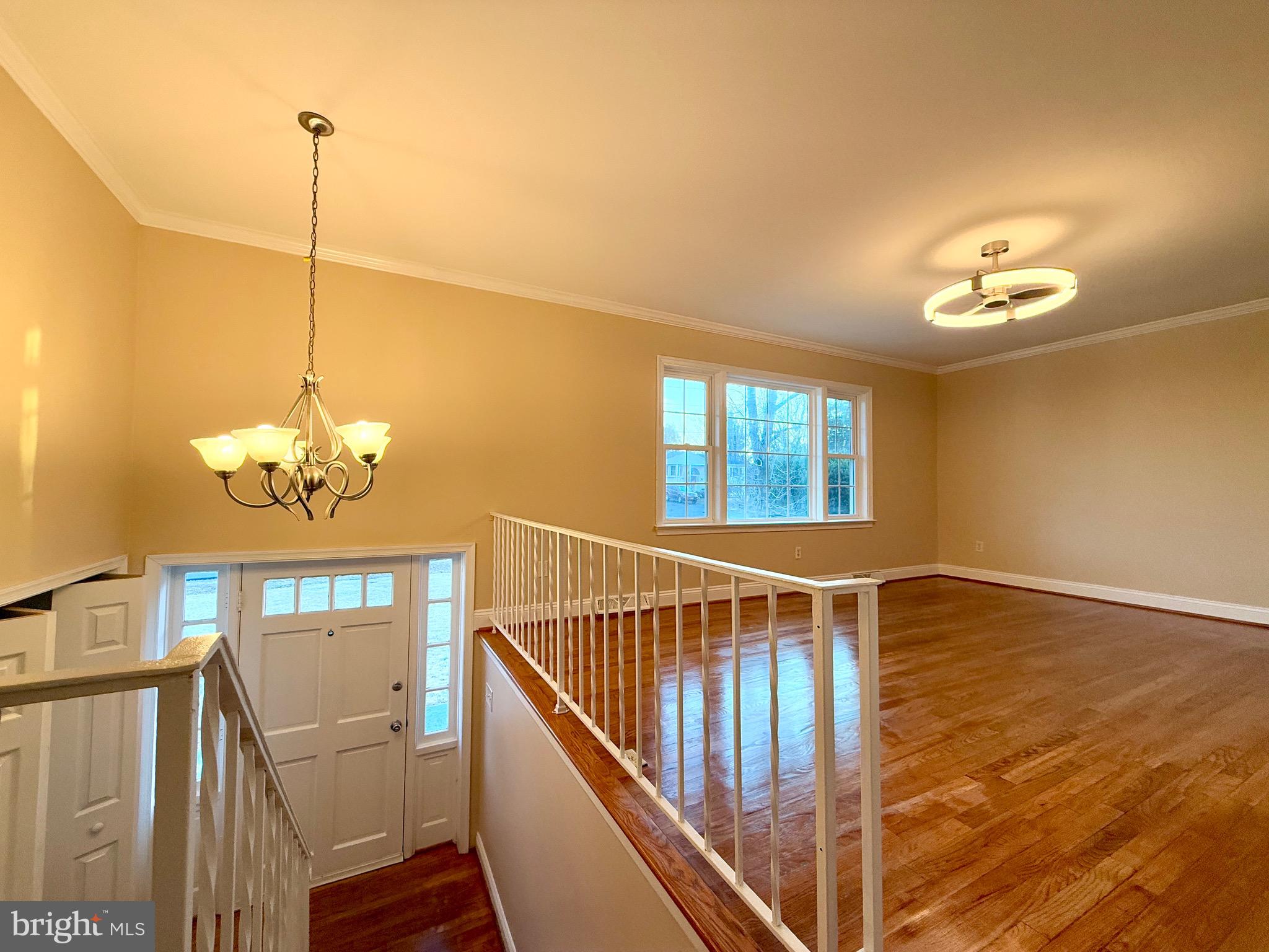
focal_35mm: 14
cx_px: 634
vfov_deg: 85.7
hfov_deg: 102.1
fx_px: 513
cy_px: 476
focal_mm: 2.22
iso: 200
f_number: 2.2
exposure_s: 1/120
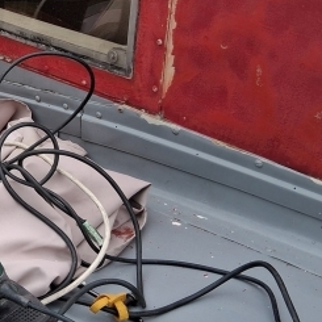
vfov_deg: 22.9
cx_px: -116
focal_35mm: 75
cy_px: 91
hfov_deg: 20.7
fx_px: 789
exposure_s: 1/112
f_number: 1.8
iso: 25
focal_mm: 3.98
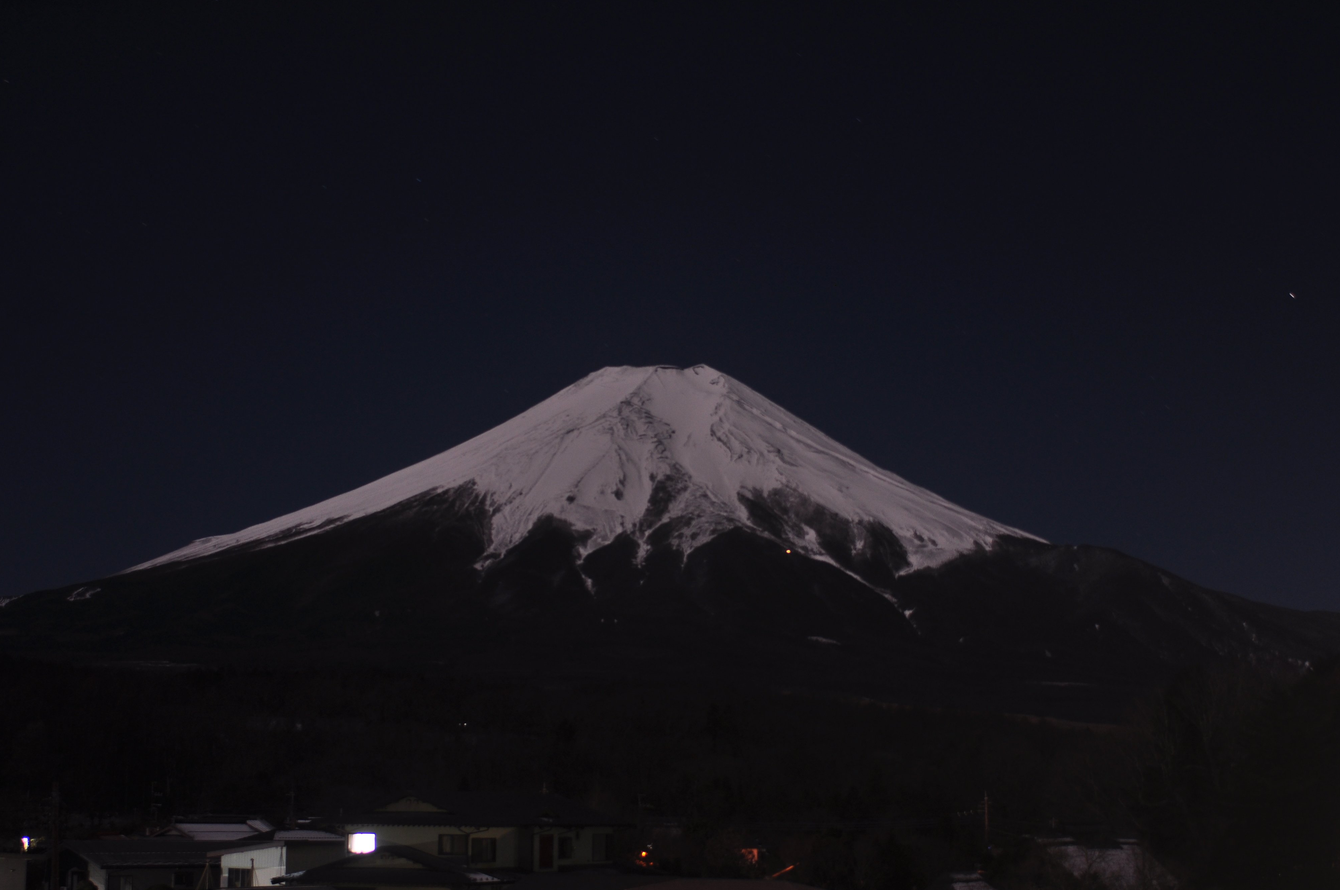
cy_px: 464
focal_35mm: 58
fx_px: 2156
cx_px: 708
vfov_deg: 23.3
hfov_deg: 34.5
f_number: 3.8
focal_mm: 36
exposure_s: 30
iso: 200
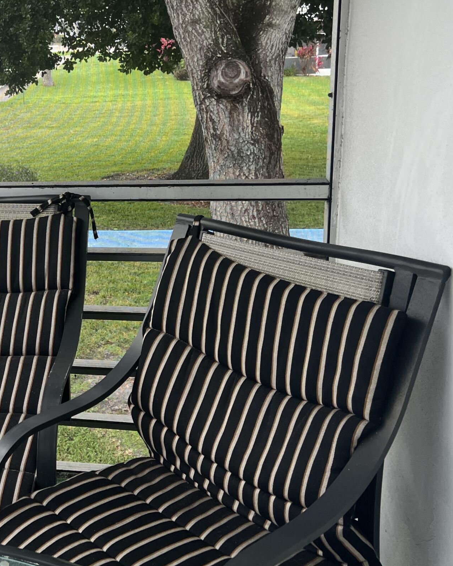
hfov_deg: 28.8
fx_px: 804
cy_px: 182
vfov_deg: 38.3
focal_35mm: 48
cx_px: -31
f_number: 1.5
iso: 50
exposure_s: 1/121
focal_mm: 5.7
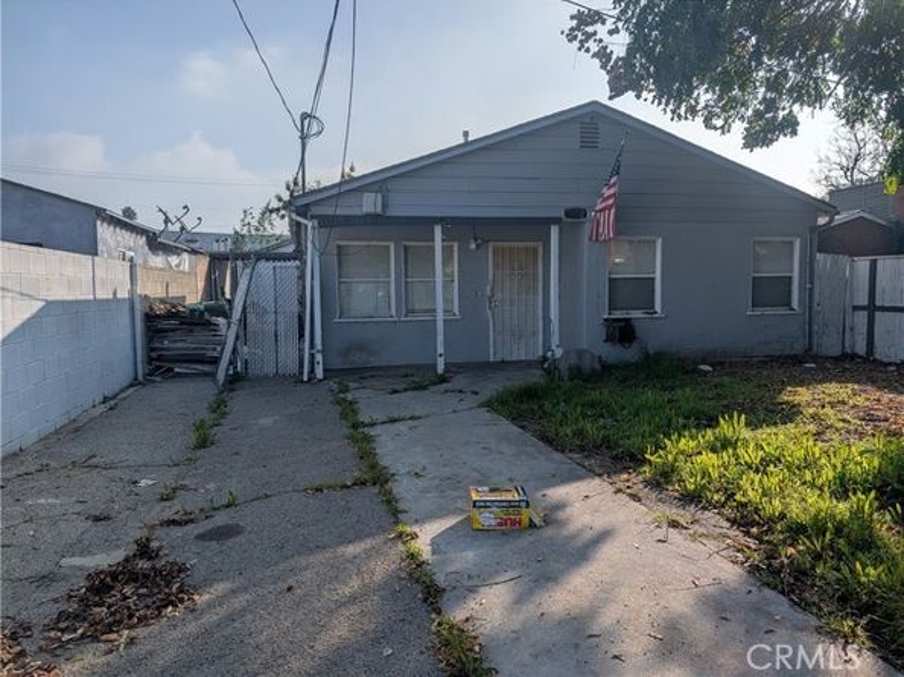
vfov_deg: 56.8
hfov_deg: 71.6
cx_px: 452
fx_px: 627
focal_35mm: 24
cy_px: 338
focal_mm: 6.9
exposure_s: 1/2924
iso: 19
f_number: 1.68
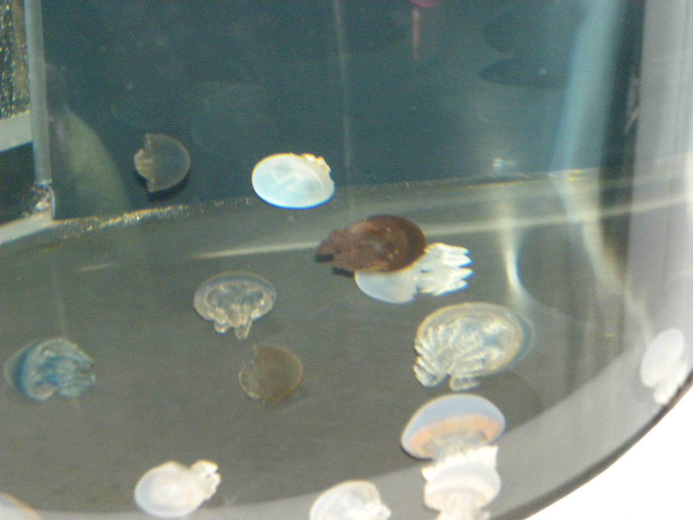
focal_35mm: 85
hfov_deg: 23.0
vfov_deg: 17.4
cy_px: 260
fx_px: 1702
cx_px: 346
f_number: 4
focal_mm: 15.1
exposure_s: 1/30
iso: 654
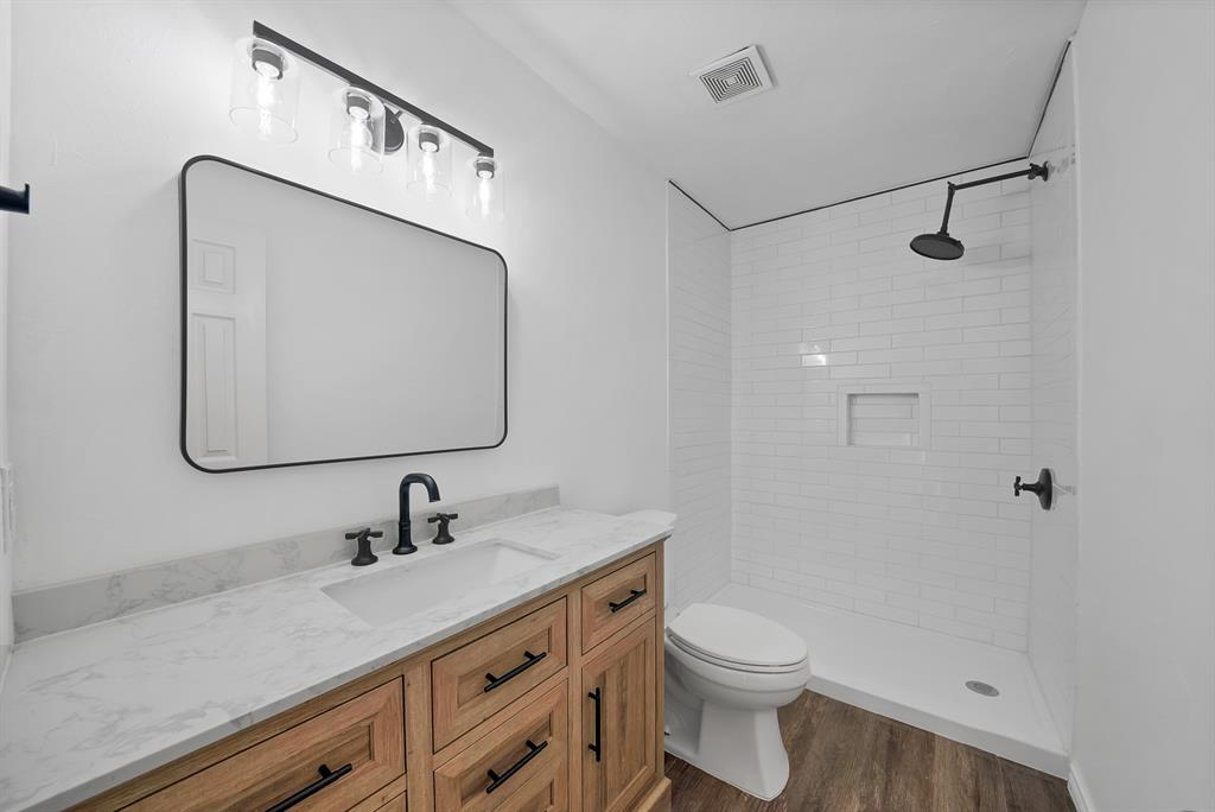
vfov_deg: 90.1
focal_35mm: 12
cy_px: 406
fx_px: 405
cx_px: 608
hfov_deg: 112.6
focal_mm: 12
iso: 640
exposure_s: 1/30
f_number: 9
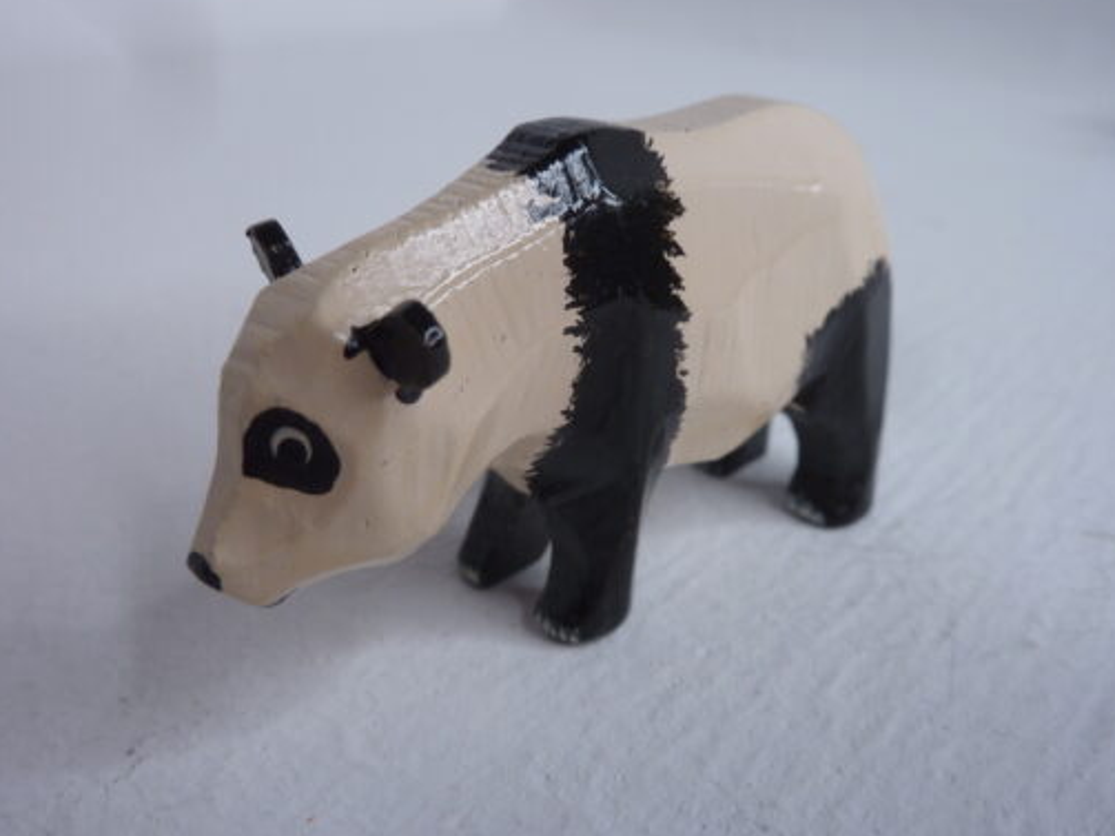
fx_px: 998
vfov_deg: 45.4
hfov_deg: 58.4
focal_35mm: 31
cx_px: 552
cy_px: 417
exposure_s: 1/40
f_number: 3.4
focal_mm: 5
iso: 80
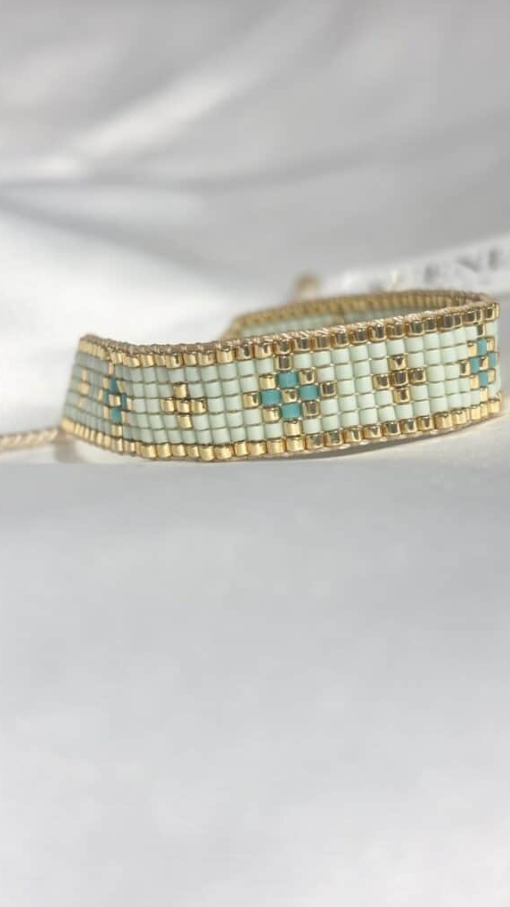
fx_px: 1371
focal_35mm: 57
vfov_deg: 36.6
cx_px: 273
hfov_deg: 21.1
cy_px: 453
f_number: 1.6
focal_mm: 5.96
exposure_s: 1/275
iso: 32
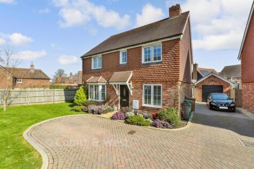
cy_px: 84
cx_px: 127
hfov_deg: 100.4
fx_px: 106
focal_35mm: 15
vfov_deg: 77.4
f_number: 8
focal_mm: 10
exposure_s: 1/80
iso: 160
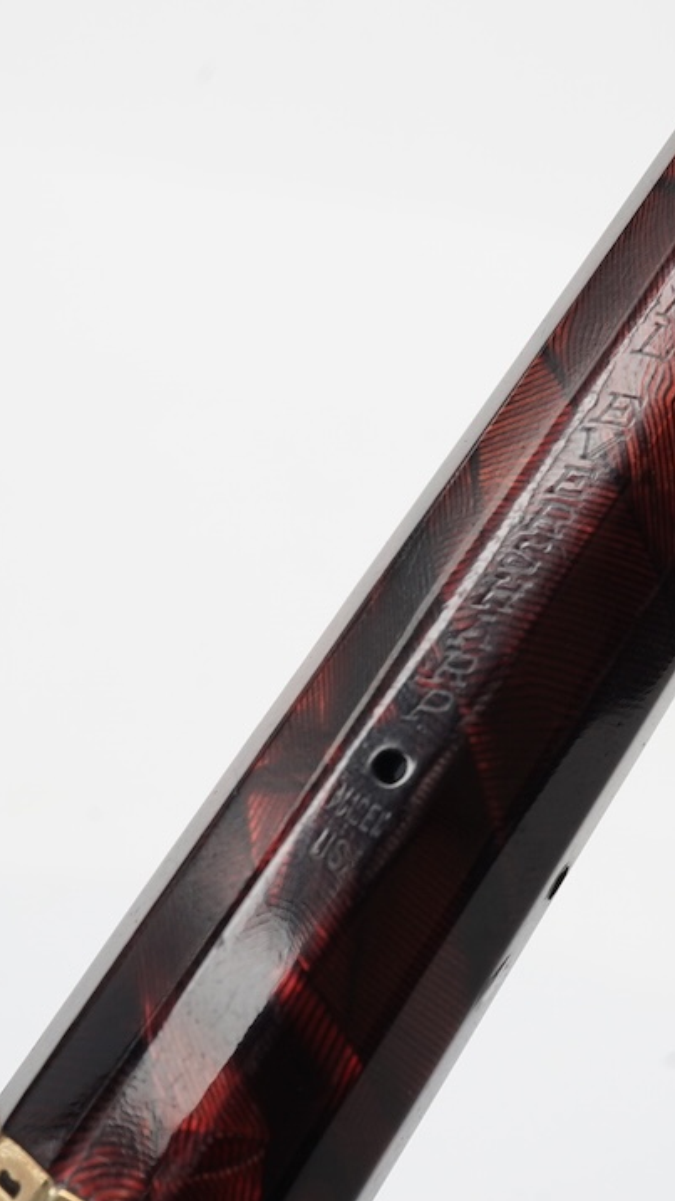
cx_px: 609
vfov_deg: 28.6
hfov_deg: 16.1
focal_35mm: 74
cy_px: 588
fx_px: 2356
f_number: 22
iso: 640
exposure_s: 1/100
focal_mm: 30
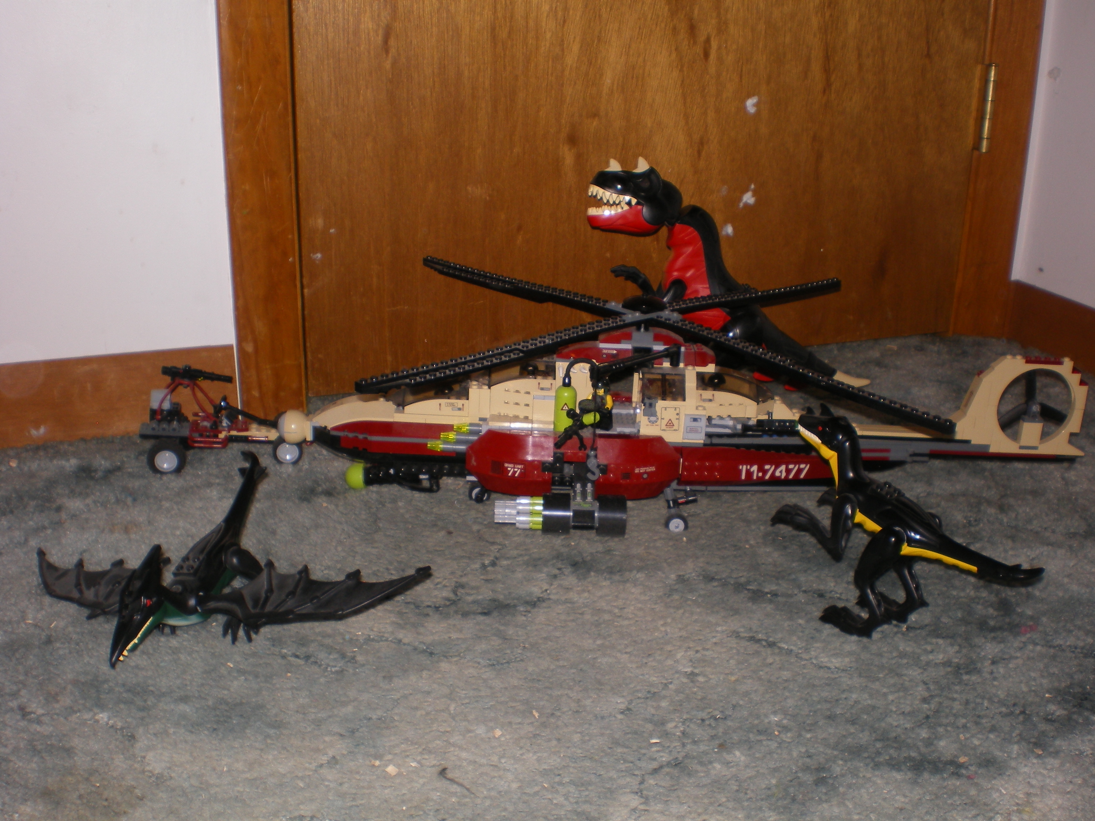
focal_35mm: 38
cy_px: 410
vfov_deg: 37.7
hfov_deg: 49.0
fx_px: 1202
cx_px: 548
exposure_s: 1/30
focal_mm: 6.3
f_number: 4.6
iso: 64
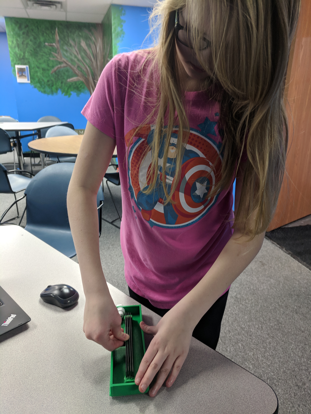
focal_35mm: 26
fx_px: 311
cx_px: 156
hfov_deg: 53.1
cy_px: 207
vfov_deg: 67.3
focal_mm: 4.67
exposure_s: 1/40
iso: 439
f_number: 2
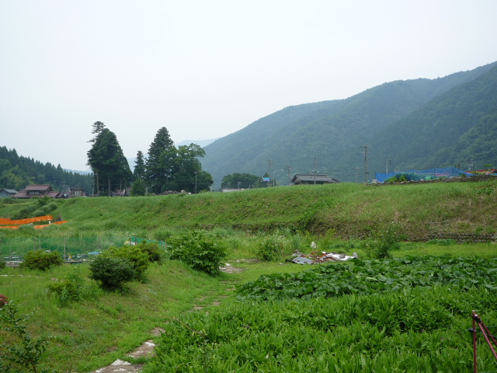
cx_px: 248
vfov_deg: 34.3
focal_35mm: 42
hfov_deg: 44.8
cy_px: 186
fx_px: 603
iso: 100
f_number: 4.1
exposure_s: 1/640
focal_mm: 7.3
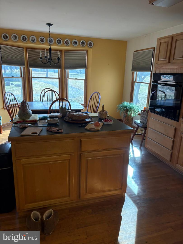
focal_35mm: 26
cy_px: 122
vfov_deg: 67.3
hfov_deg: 53.1
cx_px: 92
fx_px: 183
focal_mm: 5.96
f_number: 1.6
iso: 125
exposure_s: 1/120
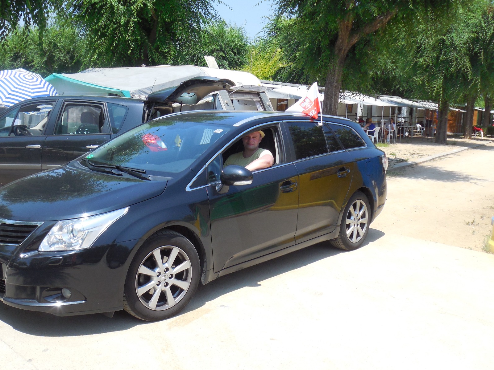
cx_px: 220
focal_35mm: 38
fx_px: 542
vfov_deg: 37.7
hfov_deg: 48.9
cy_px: 171
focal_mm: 5.3
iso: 125
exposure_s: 1/800
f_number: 3.8
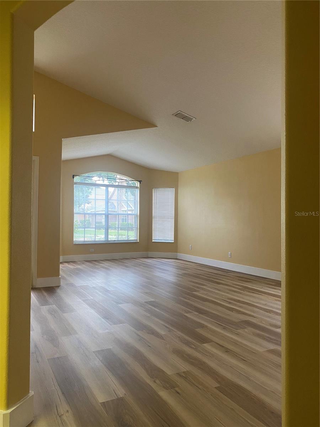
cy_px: 214
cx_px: 160
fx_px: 320
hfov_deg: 53.1
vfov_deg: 67.3
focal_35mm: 26
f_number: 1.8
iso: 160
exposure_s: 1/60
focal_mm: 4.25
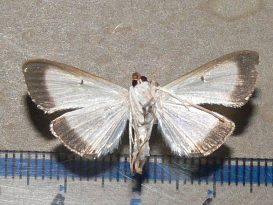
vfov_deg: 40.7
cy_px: 102
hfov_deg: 52.6
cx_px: 136
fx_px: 276
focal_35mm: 35
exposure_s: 1/30
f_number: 4
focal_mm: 7.4
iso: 100
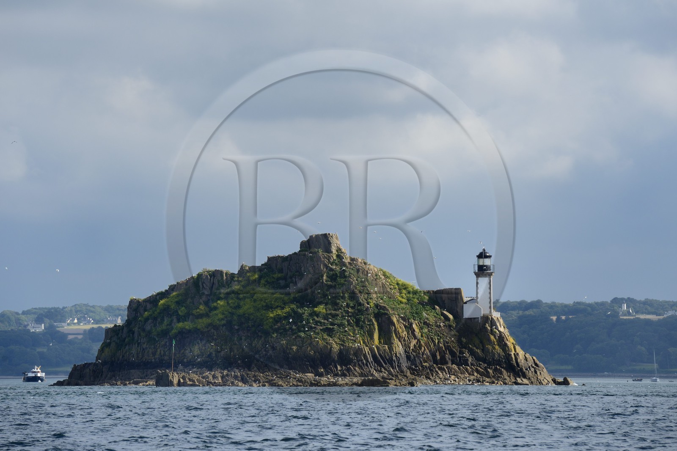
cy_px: 226
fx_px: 3760
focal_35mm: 200
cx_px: 338
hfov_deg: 10.3
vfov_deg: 6.9
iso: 400
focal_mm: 200
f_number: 8
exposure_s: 1/1250
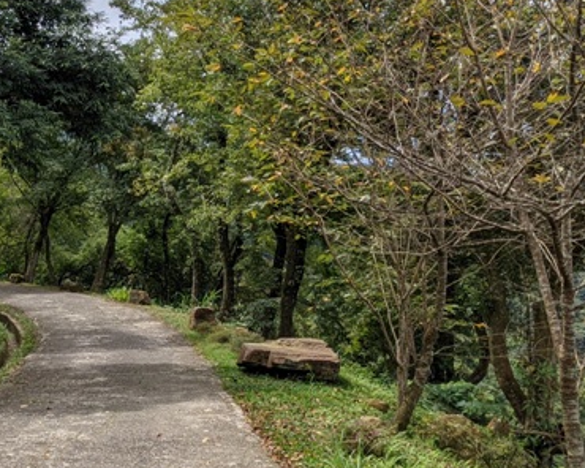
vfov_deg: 26.6
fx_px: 987
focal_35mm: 57
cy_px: 176
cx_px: 63
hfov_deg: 31.5
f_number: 1.73
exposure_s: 1/3906
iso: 53
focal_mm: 4.38
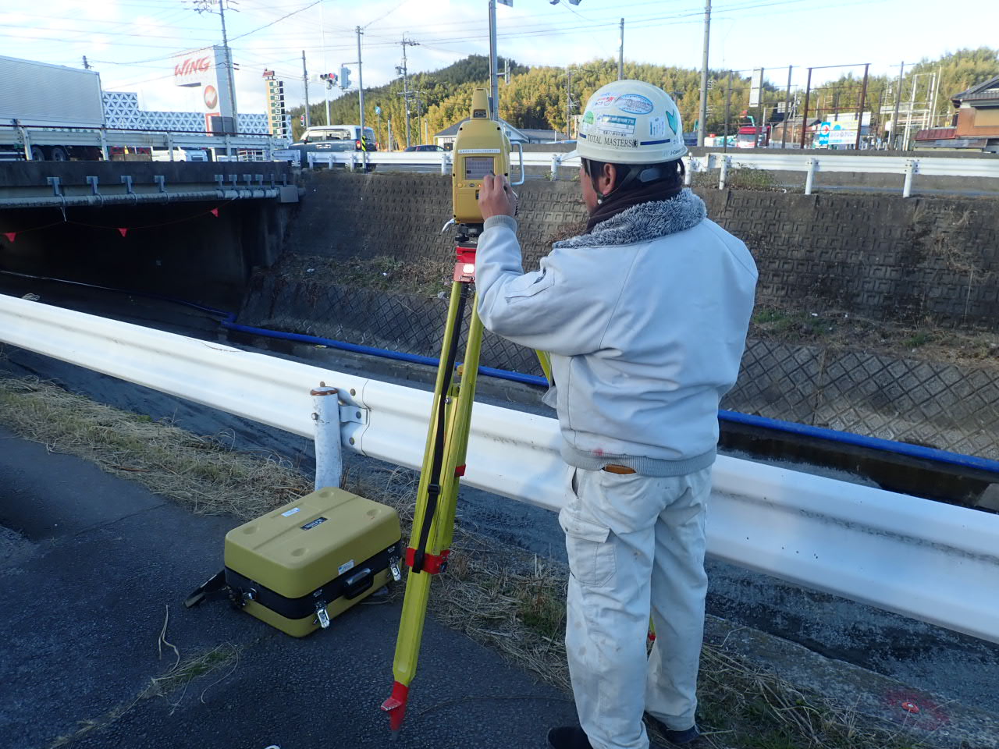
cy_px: 374
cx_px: 500
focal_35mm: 25
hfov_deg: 69.4
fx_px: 721
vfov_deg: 54.9
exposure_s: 1/250
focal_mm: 4.5
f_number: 2.8
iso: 100
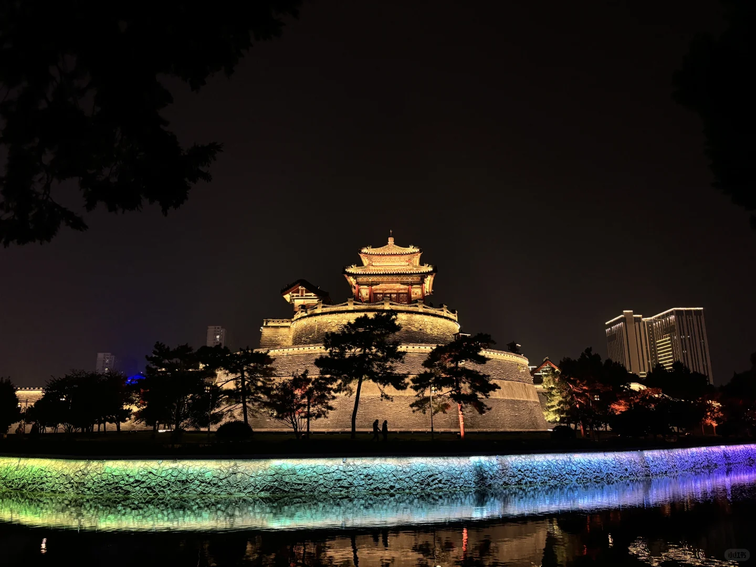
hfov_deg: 67.3
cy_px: 284
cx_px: 378
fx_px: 568
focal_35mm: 26
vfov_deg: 53.1
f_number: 1.6
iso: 320
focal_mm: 5.96
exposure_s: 1/60
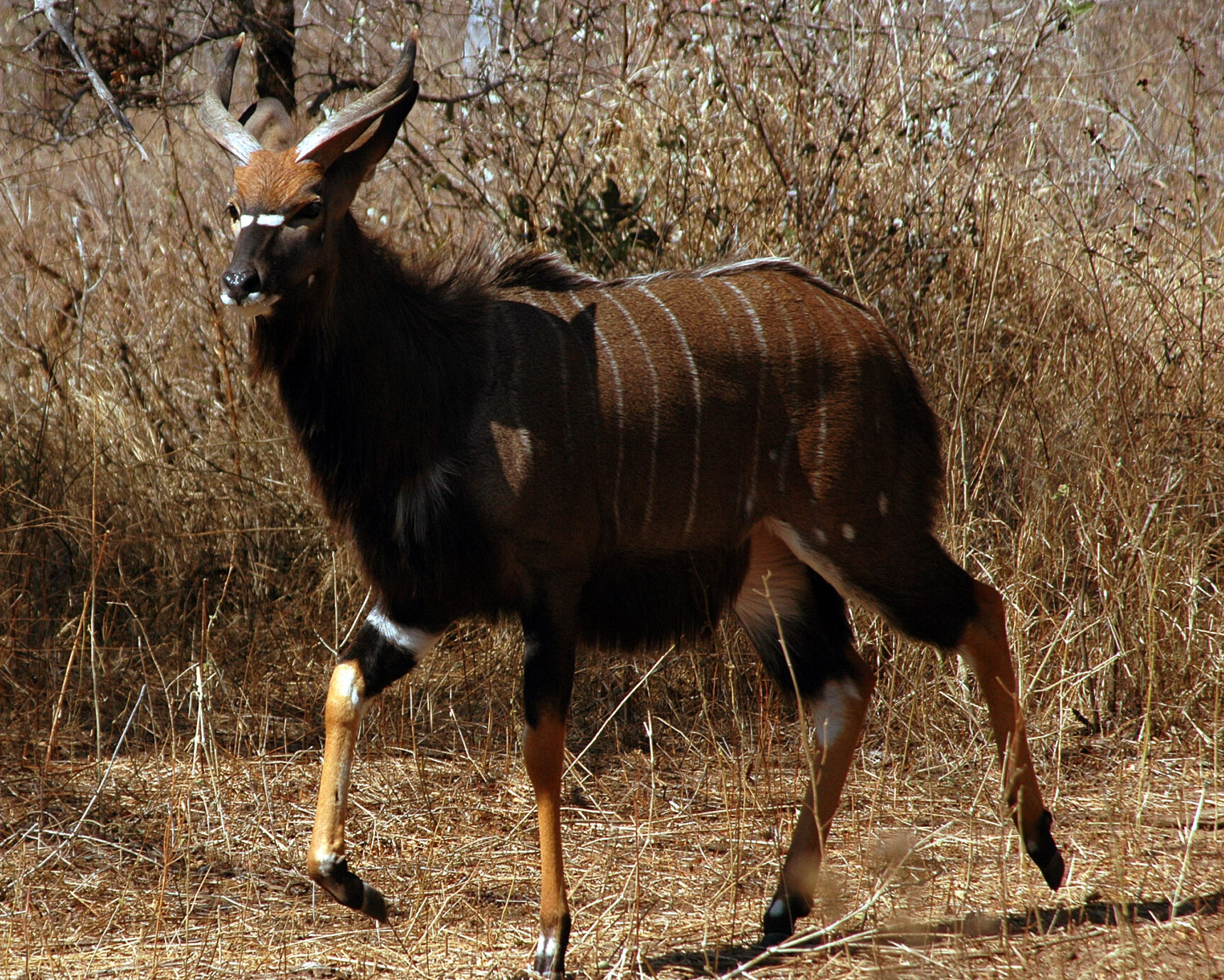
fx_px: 9093
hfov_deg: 7.7
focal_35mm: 251
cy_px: 441
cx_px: 323
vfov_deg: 6.2
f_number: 6.3
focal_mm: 120
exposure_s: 1/640
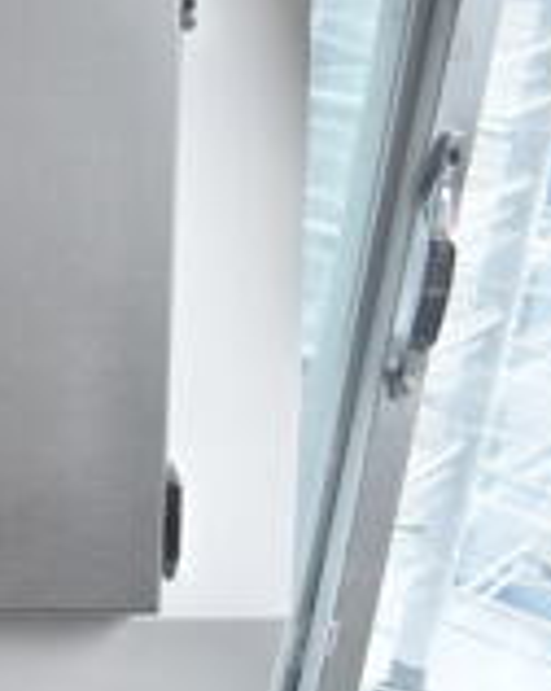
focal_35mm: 98
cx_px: -708
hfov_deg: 12.7
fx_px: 2002
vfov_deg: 19.6
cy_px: 324
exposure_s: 1/125
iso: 400
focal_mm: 18
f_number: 5.6
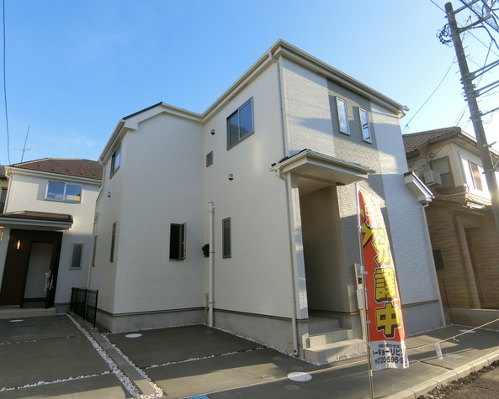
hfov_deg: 80.3
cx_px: 245
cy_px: 200
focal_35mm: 20
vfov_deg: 68.1
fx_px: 296
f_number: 2.7
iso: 80
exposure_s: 1/500
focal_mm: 4.06
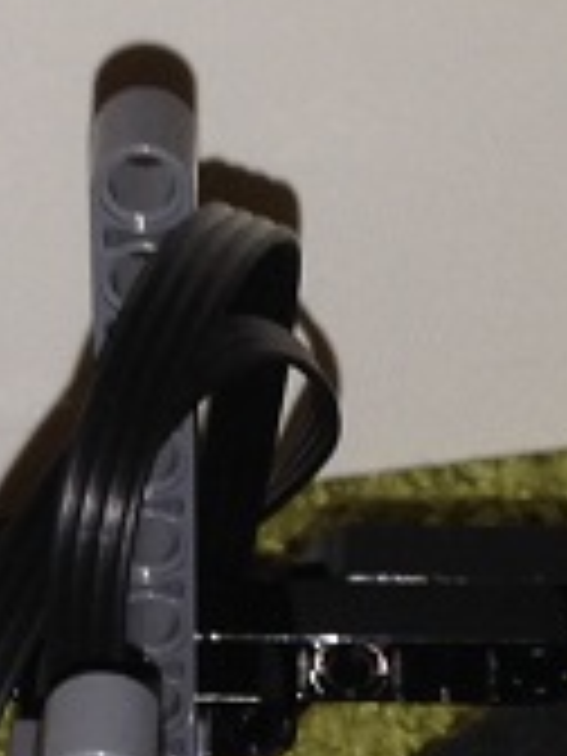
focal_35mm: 197
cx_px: -4
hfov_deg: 7.5
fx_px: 4302
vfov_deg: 9.9
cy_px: 886
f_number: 2.4
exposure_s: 1/33
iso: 50
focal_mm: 4.12
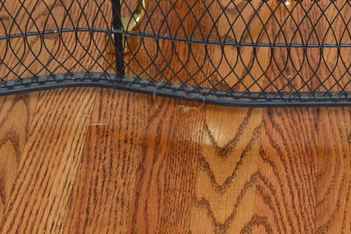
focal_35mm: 157
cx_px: 409
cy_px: -72
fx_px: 1527
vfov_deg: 8.6
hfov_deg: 12.8
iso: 200
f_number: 5.6
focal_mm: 31
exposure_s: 1/80
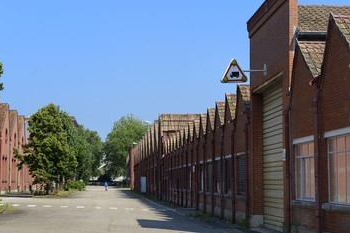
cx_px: 159
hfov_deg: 24.2
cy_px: 108
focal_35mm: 84
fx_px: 816
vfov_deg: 16.2
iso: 200
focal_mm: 70
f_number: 13
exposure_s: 1/200
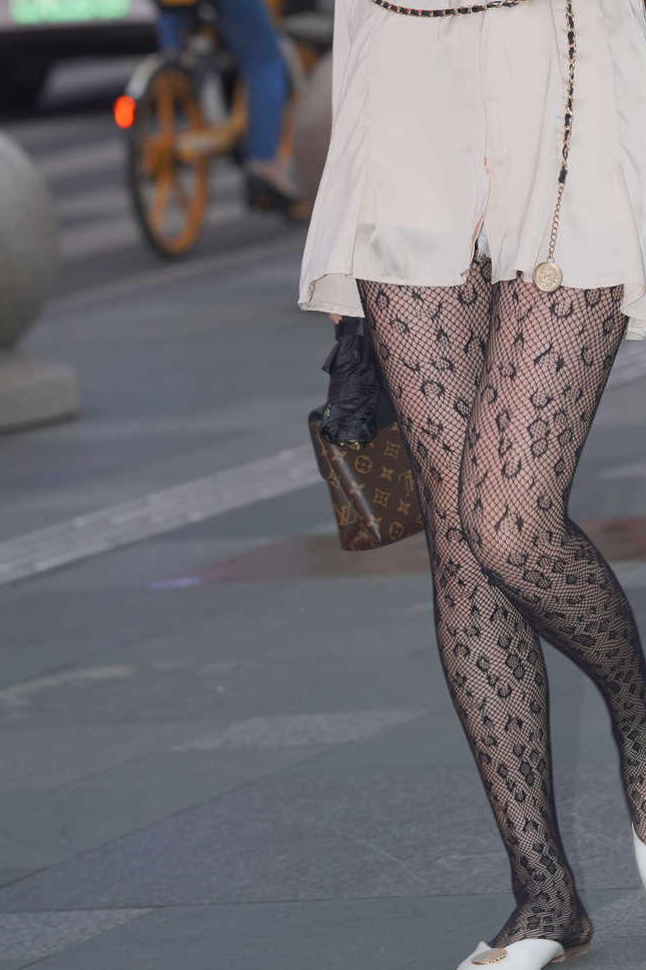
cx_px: 524
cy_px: 160
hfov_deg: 5.5
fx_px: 6758
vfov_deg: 8.2
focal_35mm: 251
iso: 500
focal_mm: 135
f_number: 5
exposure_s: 1/200
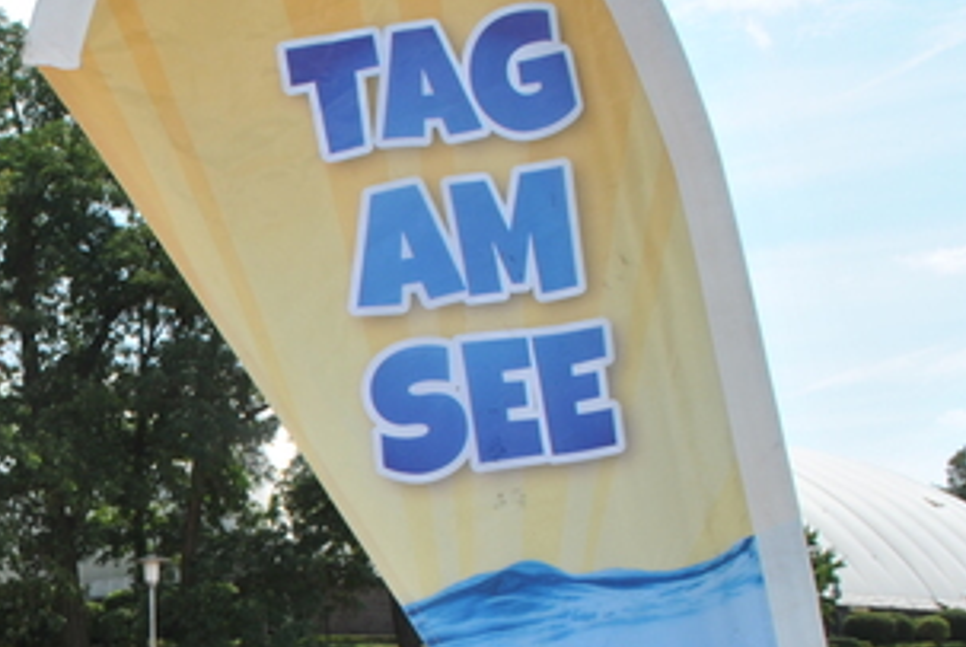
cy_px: 599
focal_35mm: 66
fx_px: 1774
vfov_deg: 20.2
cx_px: -132
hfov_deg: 27.5
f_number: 10
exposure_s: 1/200
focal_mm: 18
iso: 100
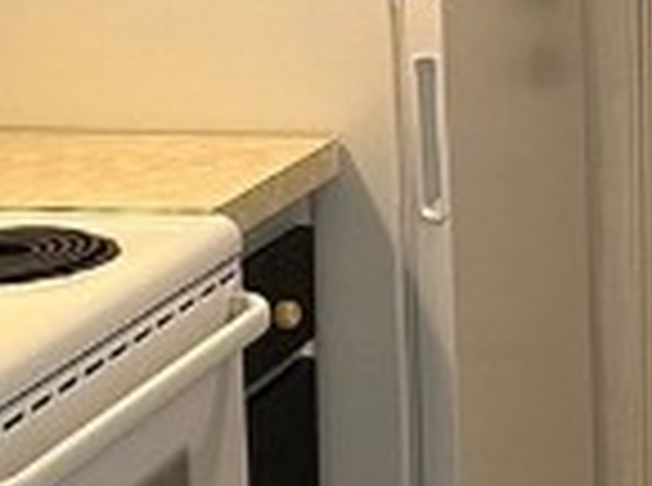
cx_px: 926
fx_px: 3194
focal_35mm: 170
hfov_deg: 11.3
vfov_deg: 8.7
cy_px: 18
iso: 200
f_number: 1.78
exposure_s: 1/120
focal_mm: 6.86
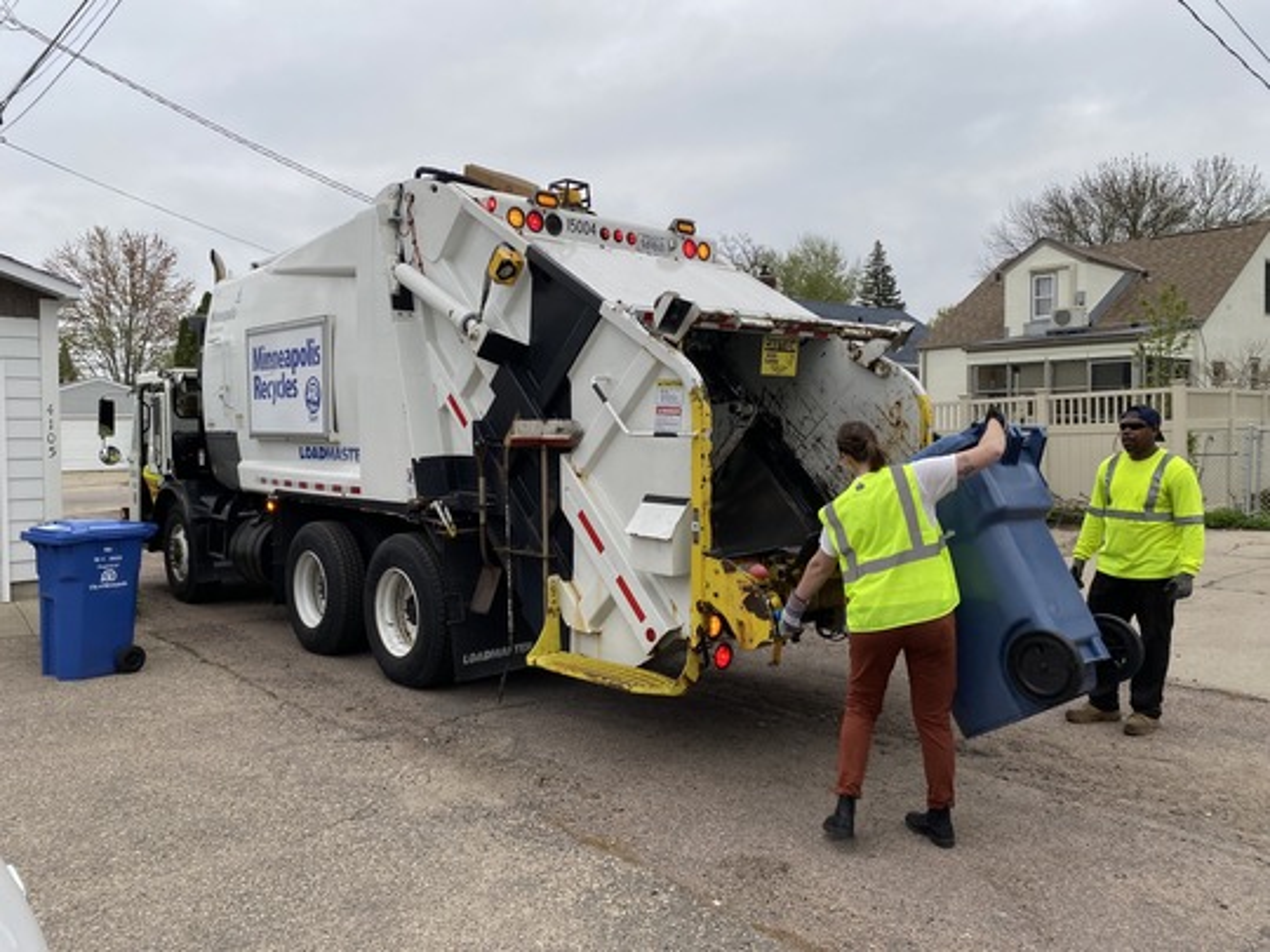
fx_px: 954
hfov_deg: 67.3
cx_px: 635
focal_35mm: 26
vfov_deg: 53.1
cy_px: 476
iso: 32
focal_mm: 4.25
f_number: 1.8
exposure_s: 1/481
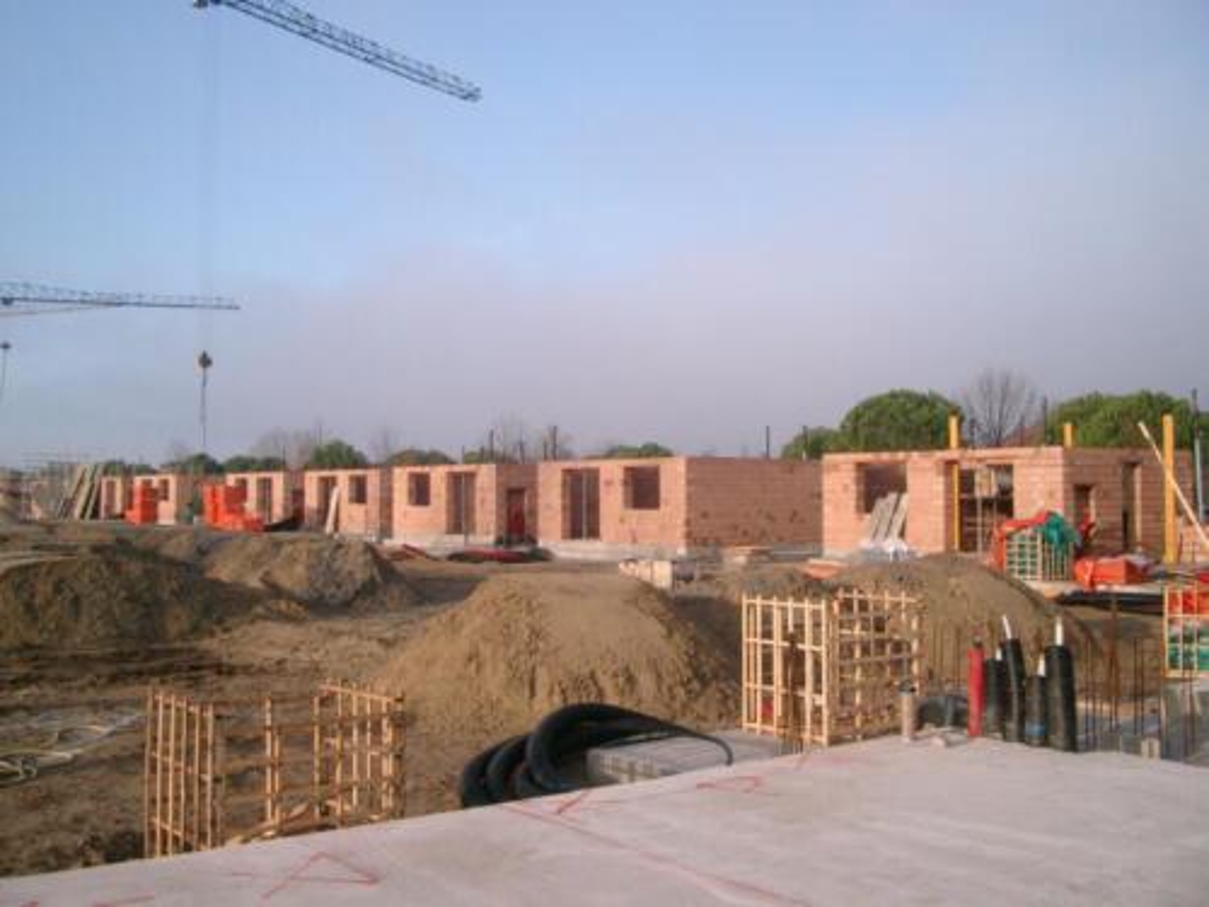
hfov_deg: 50.1
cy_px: 454
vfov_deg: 38.7
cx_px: 604
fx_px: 1292
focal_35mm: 37
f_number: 5
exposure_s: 1/320
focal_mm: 7.6
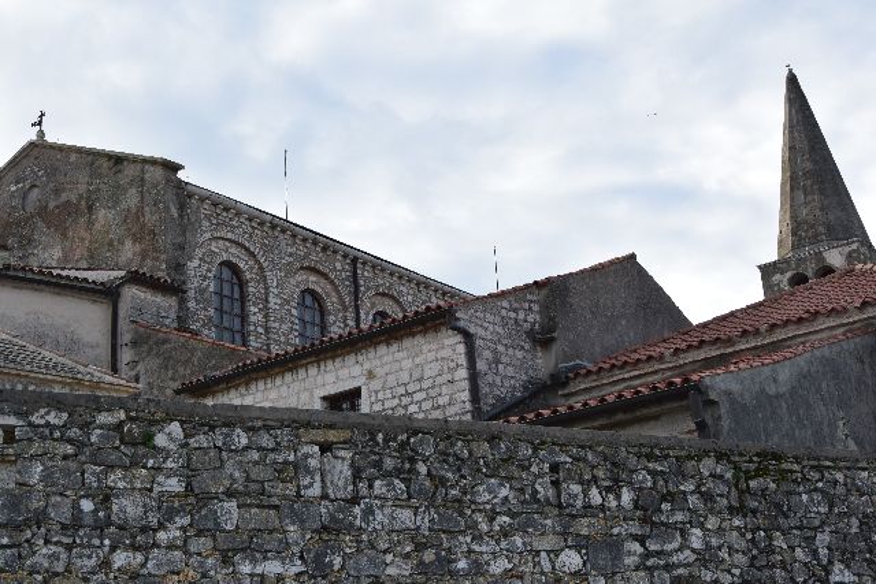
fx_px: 1241
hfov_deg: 38.9
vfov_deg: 26.5
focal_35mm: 51
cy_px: 292
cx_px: 438
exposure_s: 1/320
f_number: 10
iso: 400
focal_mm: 34
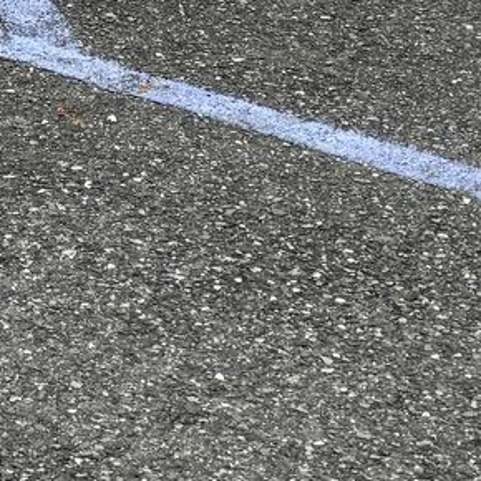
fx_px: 2358
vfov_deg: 11.0
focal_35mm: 150
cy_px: -323
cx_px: -426
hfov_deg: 10.8
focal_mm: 6.76
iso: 80
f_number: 1.78
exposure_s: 1/1980
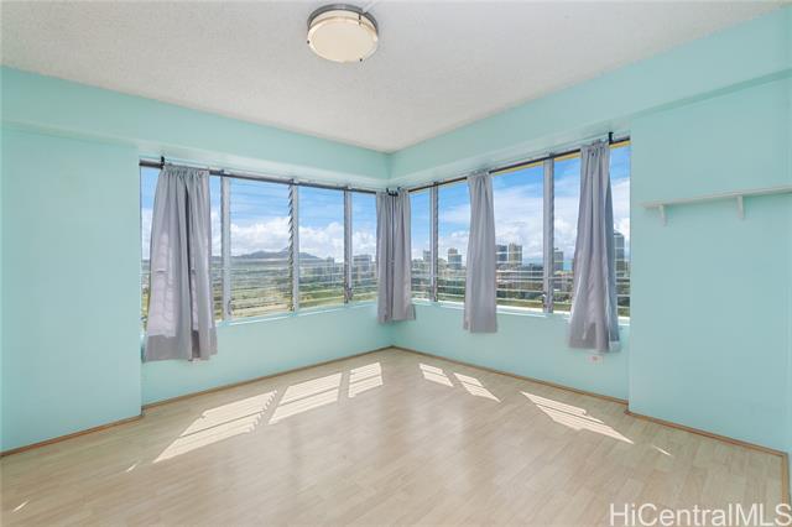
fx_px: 330
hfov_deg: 100.4
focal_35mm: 15
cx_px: 396
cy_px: 264
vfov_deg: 77.3
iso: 100
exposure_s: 1/125
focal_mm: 10
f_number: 8
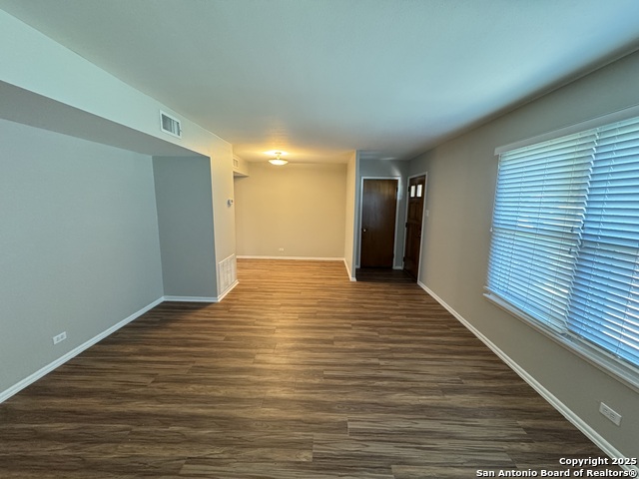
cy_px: 240
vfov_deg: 85.7
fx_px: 258
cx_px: 320
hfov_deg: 102.1
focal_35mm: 14
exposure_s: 1/60
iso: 400
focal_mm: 2.22
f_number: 2.2
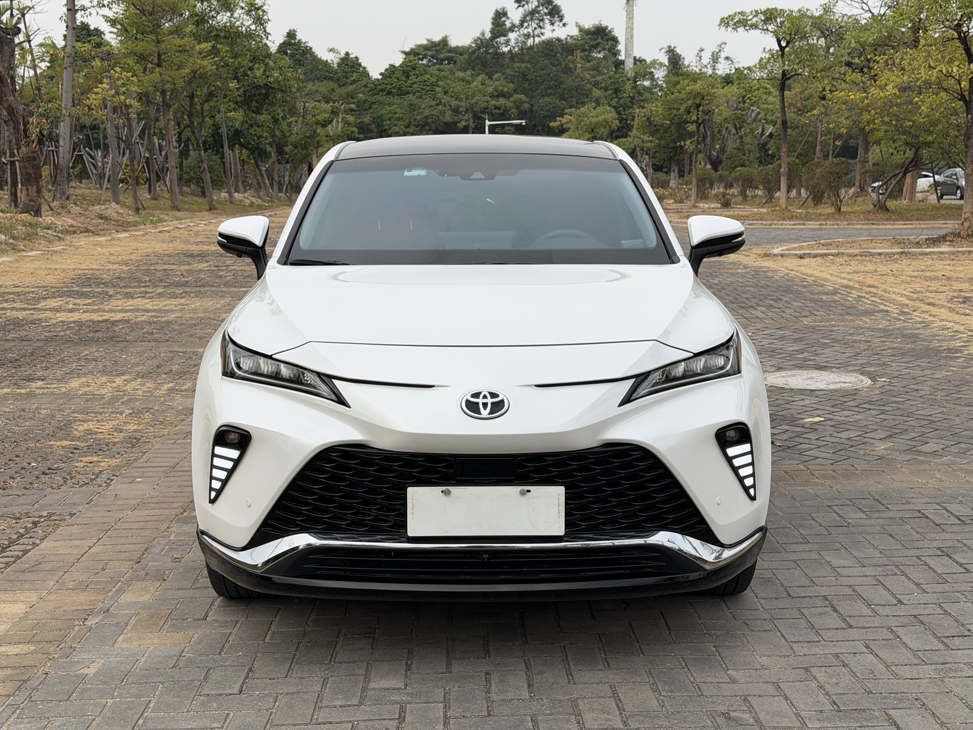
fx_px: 1349
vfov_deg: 30.3
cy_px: 365
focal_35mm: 48
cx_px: 486
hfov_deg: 39.7
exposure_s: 1/2088
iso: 64
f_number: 1.78
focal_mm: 6.76
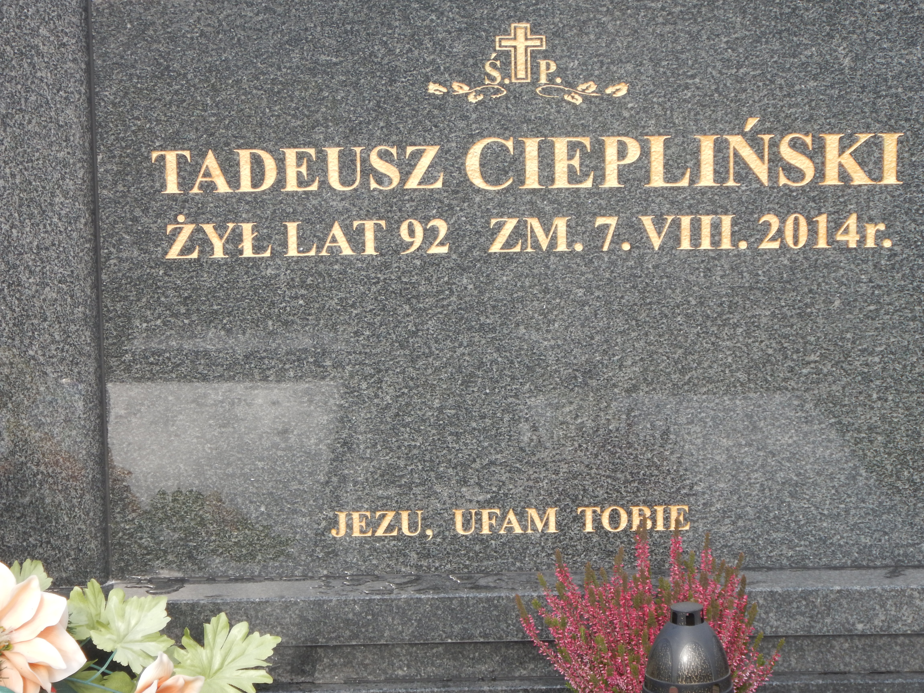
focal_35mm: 92
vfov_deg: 16.1
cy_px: 346
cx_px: 462
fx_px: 2456
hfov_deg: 21.3
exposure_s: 1/160
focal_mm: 16.6
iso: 125
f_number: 4.7
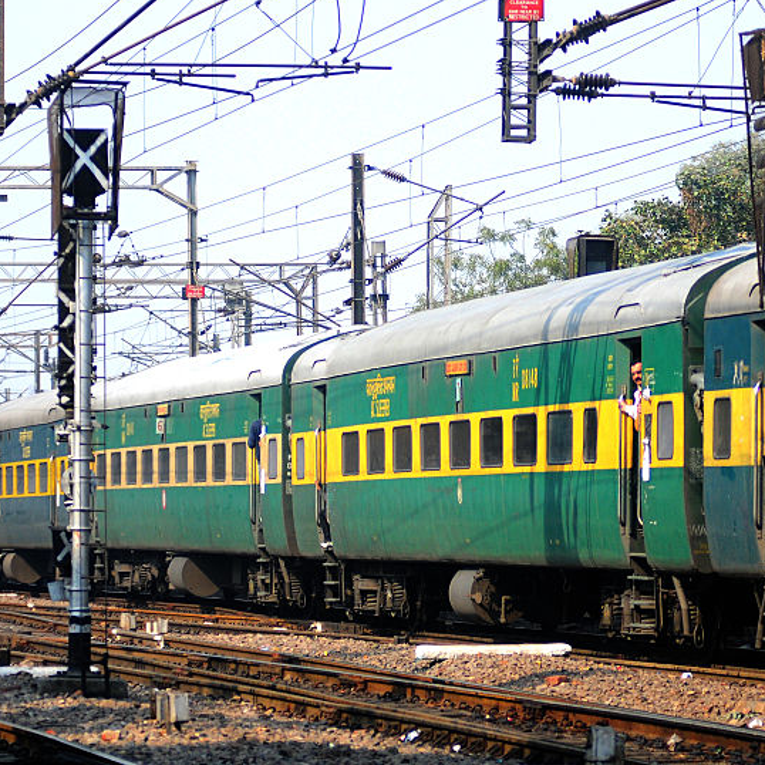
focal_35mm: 194
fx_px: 4851
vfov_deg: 9.0
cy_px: 441
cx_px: 394
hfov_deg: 9.0
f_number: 2.8
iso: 400
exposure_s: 1/3200
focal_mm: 80
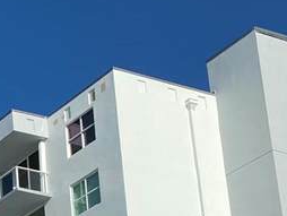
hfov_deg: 13.6
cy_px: 328
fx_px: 1087
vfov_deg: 10.9
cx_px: -210
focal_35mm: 131
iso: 32
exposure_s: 1/4831
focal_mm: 4.25
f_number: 1.8
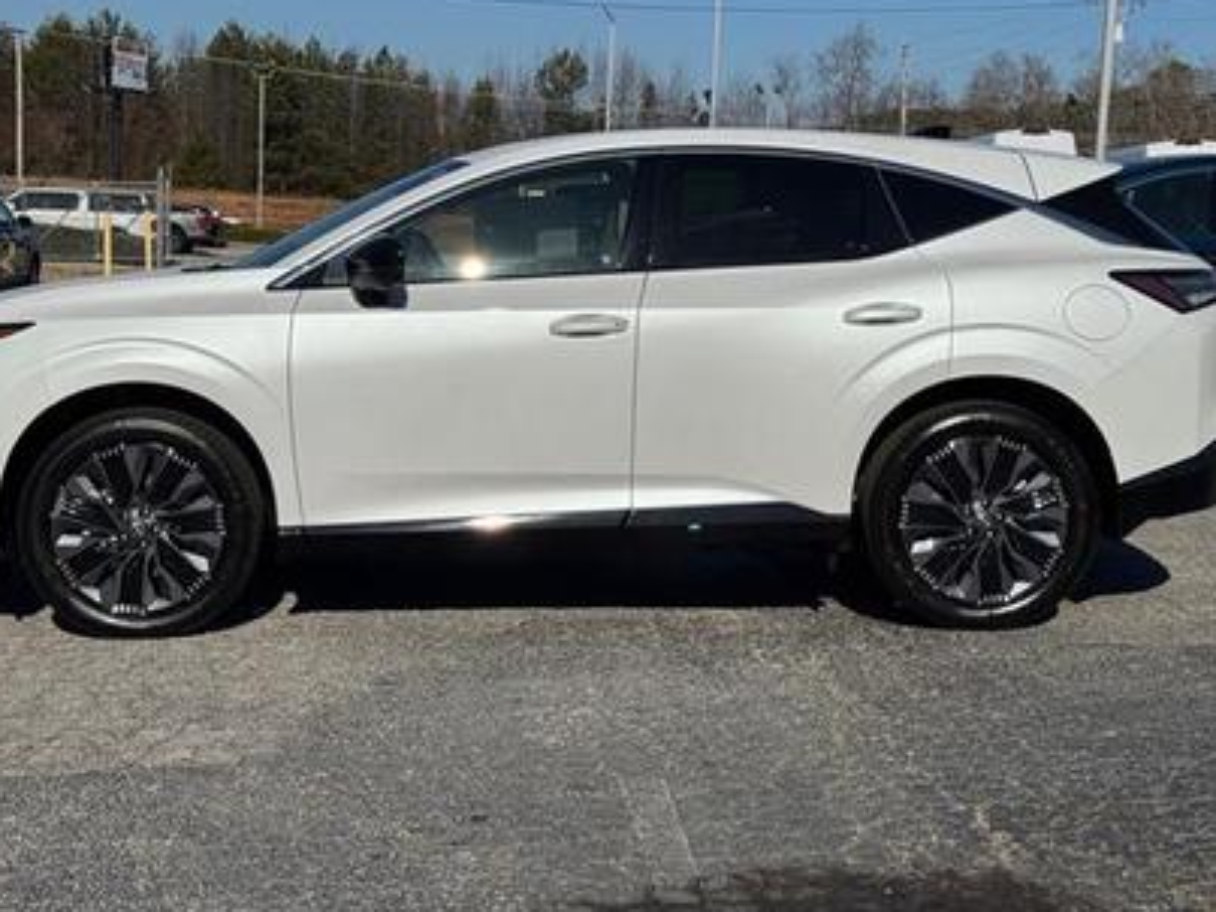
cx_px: 579
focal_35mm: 60
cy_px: 399
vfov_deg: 24.4
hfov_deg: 32.2
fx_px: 2107
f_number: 1.78
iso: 64
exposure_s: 1/15385
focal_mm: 6.76
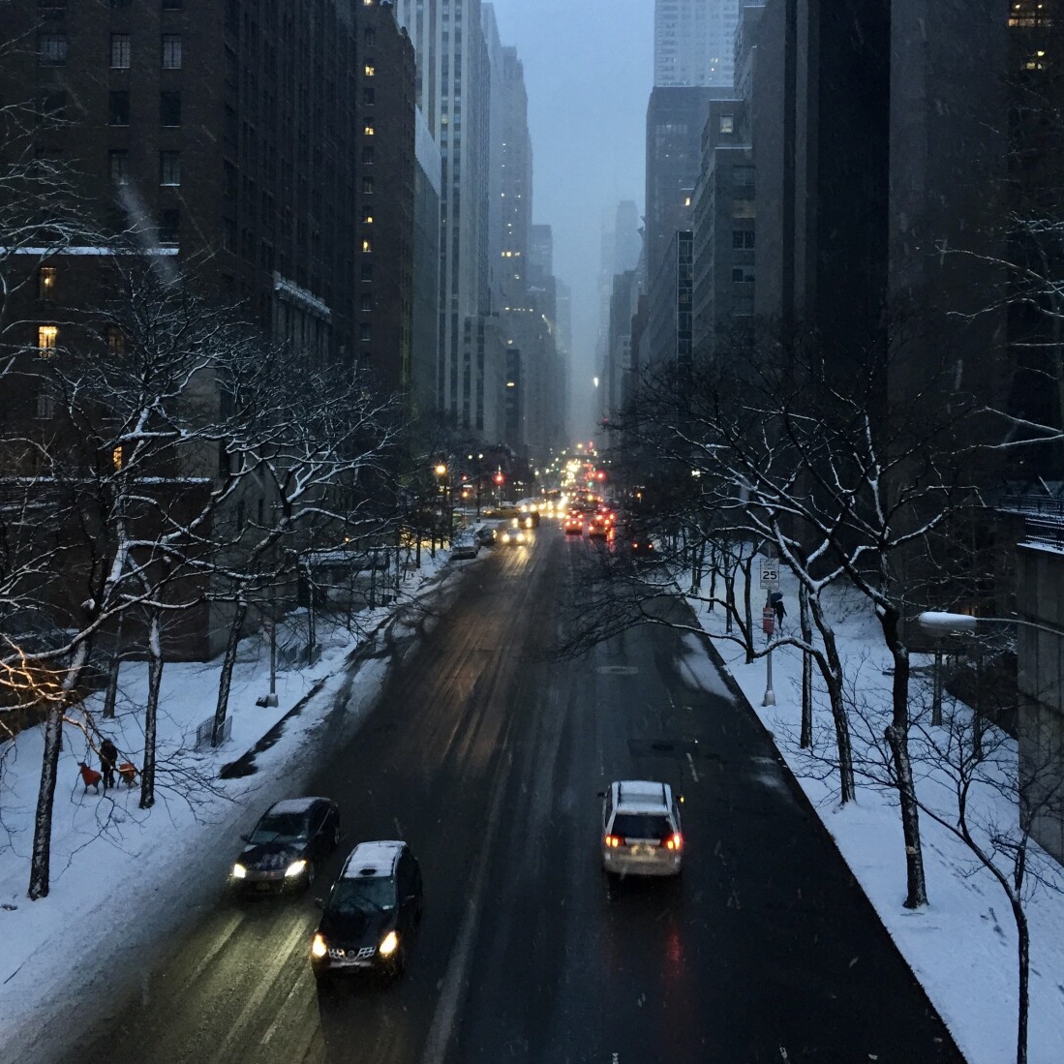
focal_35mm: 35
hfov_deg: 47.2
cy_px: 413
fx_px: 1217
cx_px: 533
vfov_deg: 46.9
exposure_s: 1/30
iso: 100
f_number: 2.2
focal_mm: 4.15
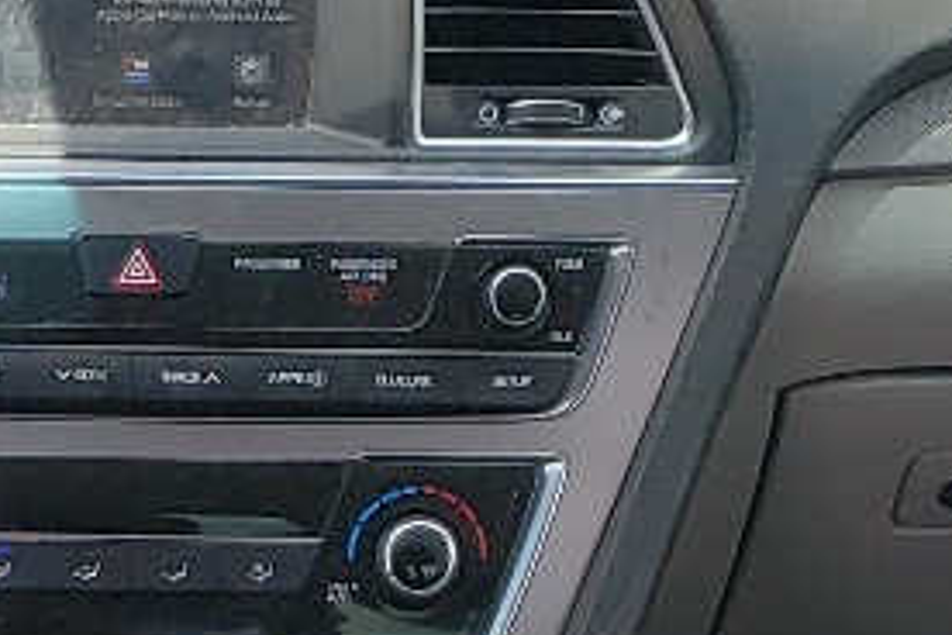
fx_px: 4151
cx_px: 38
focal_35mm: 157
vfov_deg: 8.1
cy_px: 1460
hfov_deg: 12.9
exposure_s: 1/370
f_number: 1.5
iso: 50
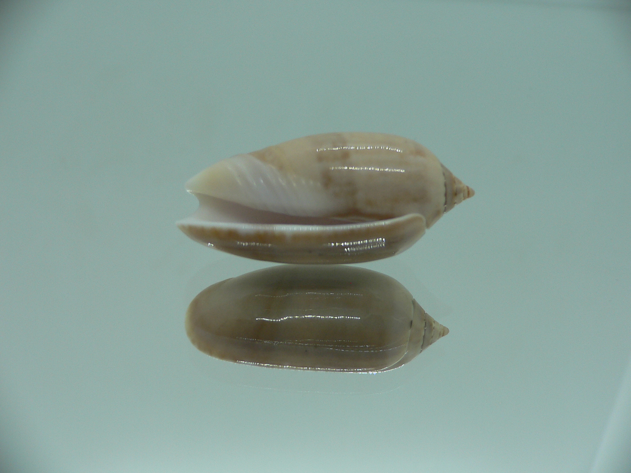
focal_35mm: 35
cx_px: 316
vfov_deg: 40.7
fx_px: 638
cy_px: 236
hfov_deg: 52.6
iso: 80
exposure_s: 1/60
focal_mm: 4.6
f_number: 2.8
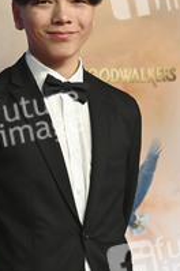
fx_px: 1136
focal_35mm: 151
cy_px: 192
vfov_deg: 13.6
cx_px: 53
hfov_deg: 9.0
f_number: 5.6
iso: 800
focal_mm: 75
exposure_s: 1/160
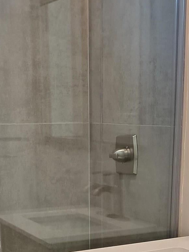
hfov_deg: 18.2
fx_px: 590
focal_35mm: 81
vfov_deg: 22.5
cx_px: 94
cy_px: 292
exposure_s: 1/60
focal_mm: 4
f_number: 1.8
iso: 64
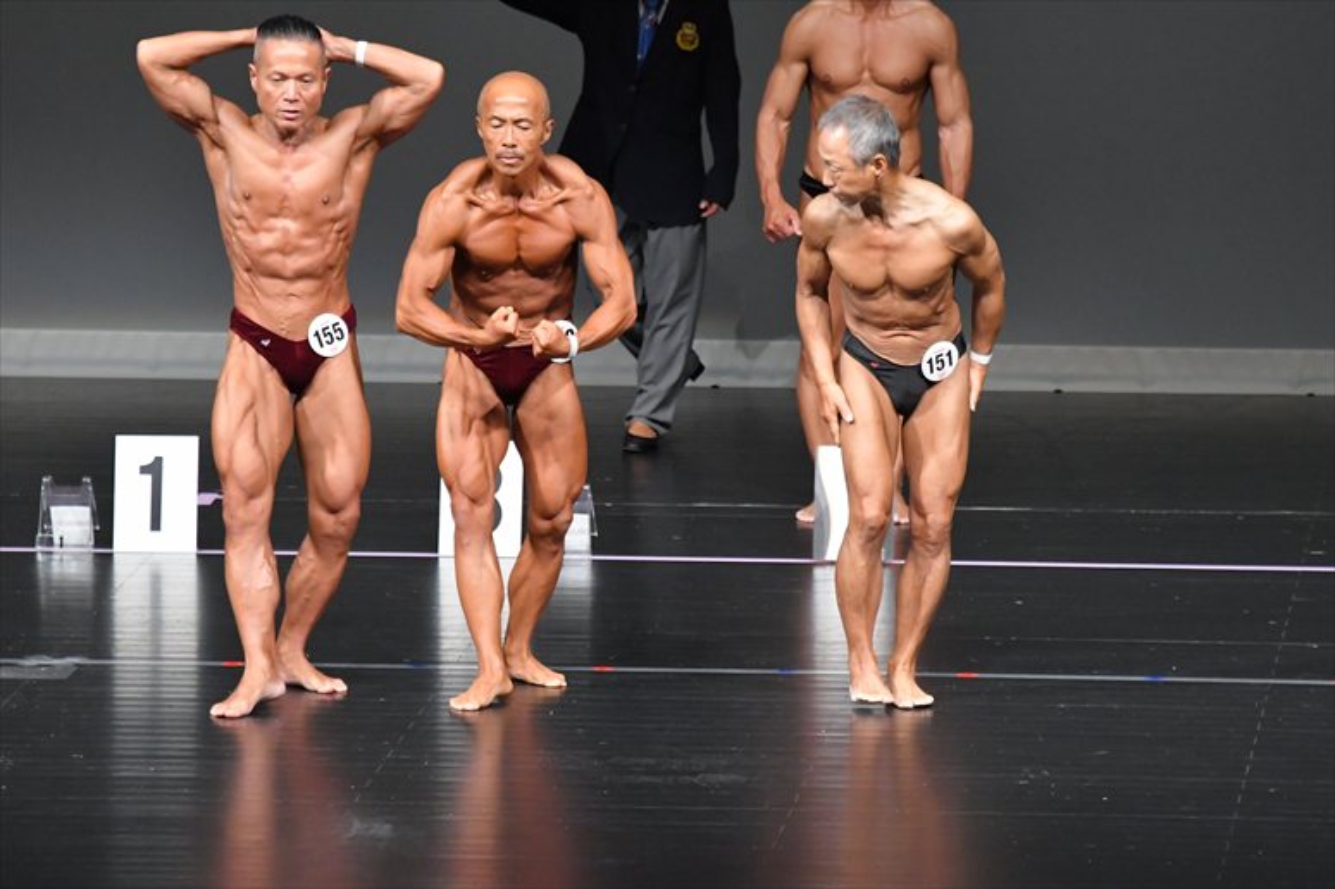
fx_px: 11676
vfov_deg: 4.4
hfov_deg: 6.5
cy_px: 444
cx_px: 668
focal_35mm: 315
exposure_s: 1/400
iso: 5000
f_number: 5.6
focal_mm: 210
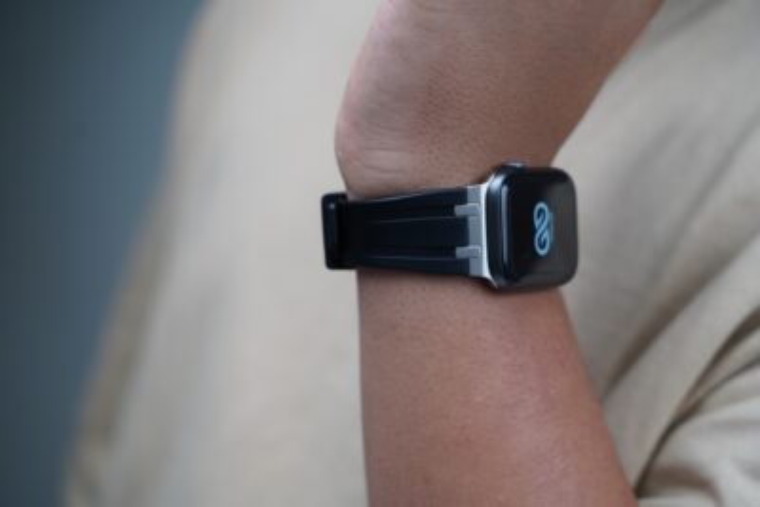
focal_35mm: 75
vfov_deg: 18.2
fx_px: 1584
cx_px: 380
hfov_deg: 27.0
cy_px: 254
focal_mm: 75
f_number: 4
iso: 500
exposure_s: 1/80
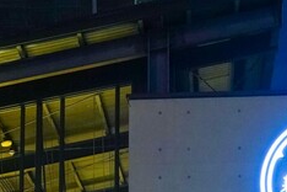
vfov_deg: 8.7
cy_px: 249
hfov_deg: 13.1
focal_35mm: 156
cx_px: 85
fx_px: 1244
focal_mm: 43
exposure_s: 1/50
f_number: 3.2
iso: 4000
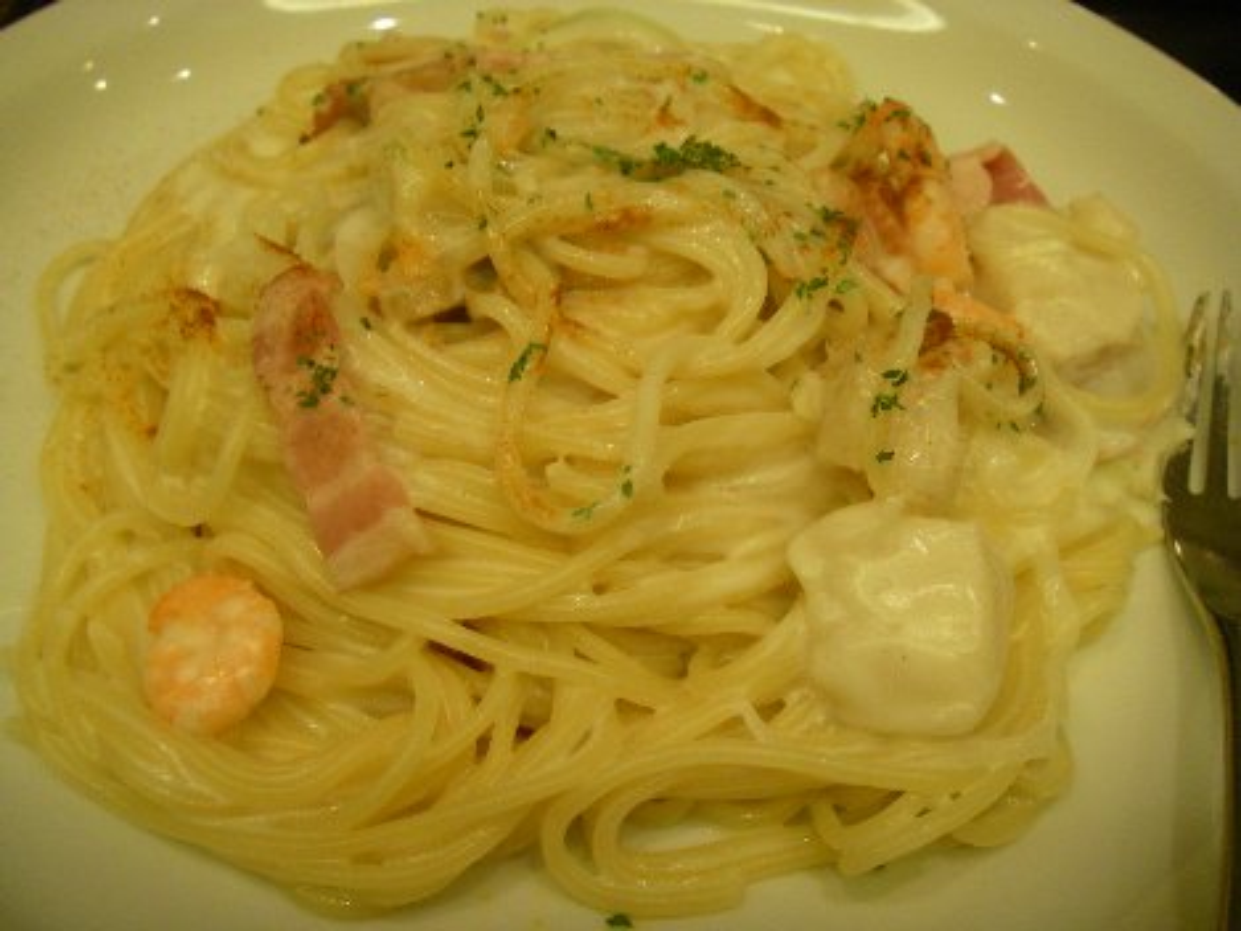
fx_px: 1363
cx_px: 620
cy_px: 466
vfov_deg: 37.7
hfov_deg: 49.0
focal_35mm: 38
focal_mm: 6.3
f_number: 3.3
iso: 250
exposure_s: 1/50
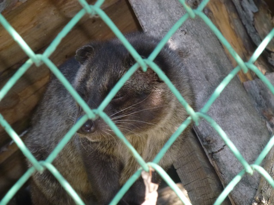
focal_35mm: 249
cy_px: 102
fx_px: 1971
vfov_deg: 6.0
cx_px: 137
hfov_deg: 8.0
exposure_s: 1/80
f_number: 5.6
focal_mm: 44.5
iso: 250
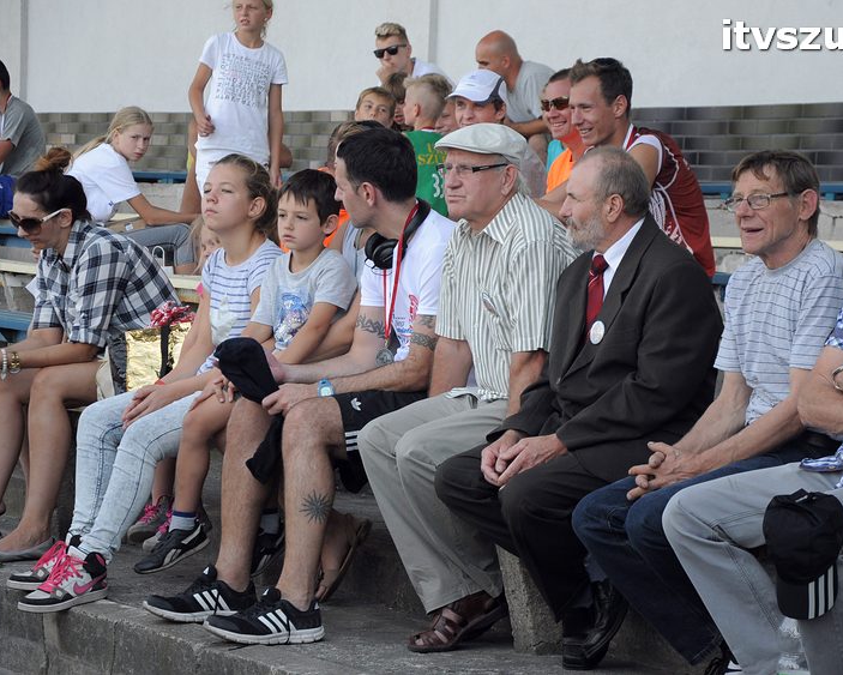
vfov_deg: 11.4
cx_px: 482
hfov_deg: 14.2
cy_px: 338
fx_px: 3395
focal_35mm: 136
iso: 400
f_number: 5.3
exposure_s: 1/320
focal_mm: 80
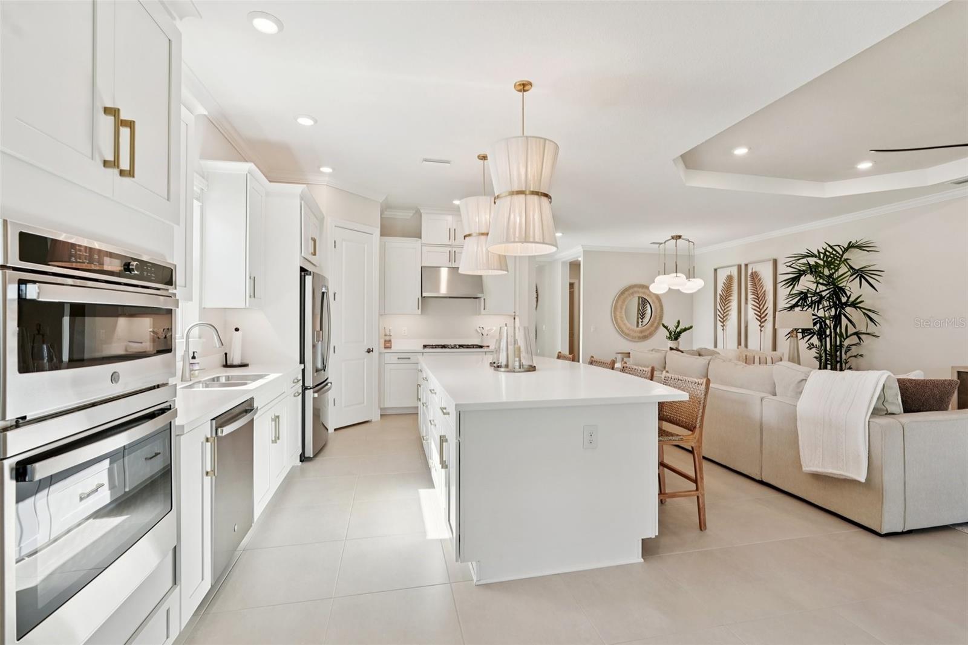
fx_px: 430
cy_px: 322
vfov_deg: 73.7
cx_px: 484
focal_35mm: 16
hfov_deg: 96.7
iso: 400
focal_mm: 16
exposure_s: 1/80
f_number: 8
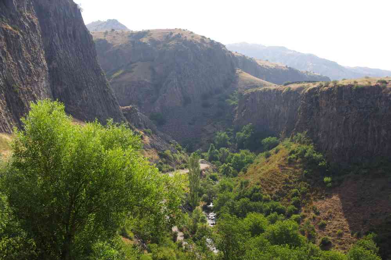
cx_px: 196
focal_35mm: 43
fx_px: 467
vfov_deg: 31.2
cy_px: 130
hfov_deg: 45.4
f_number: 10
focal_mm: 29.4
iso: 200
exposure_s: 1/60
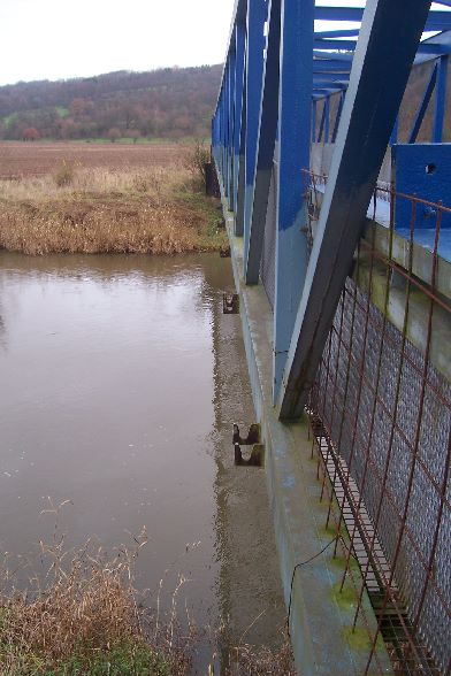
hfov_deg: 38.9
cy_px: 338
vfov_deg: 55.8
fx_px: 639
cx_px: 226
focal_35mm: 34
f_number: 2.7
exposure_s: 1/125
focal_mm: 5.6
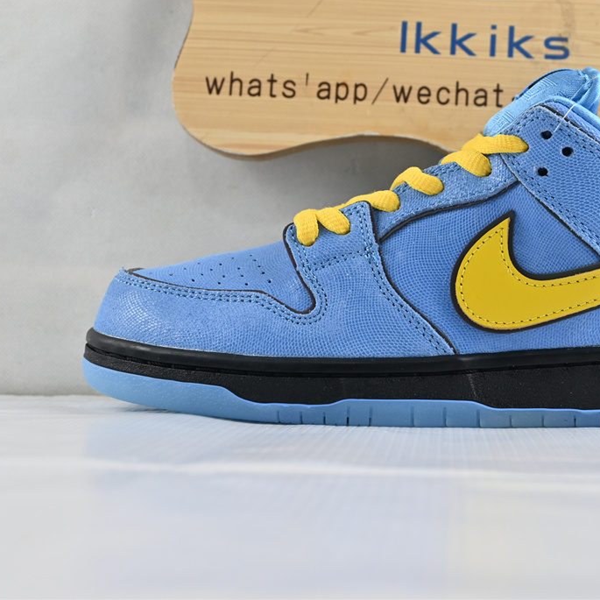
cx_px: 476
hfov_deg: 26.1
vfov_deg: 26.6
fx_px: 1270
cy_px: 251
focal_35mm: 65
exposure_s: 1/40
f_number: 4.8
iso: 100
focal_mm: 29
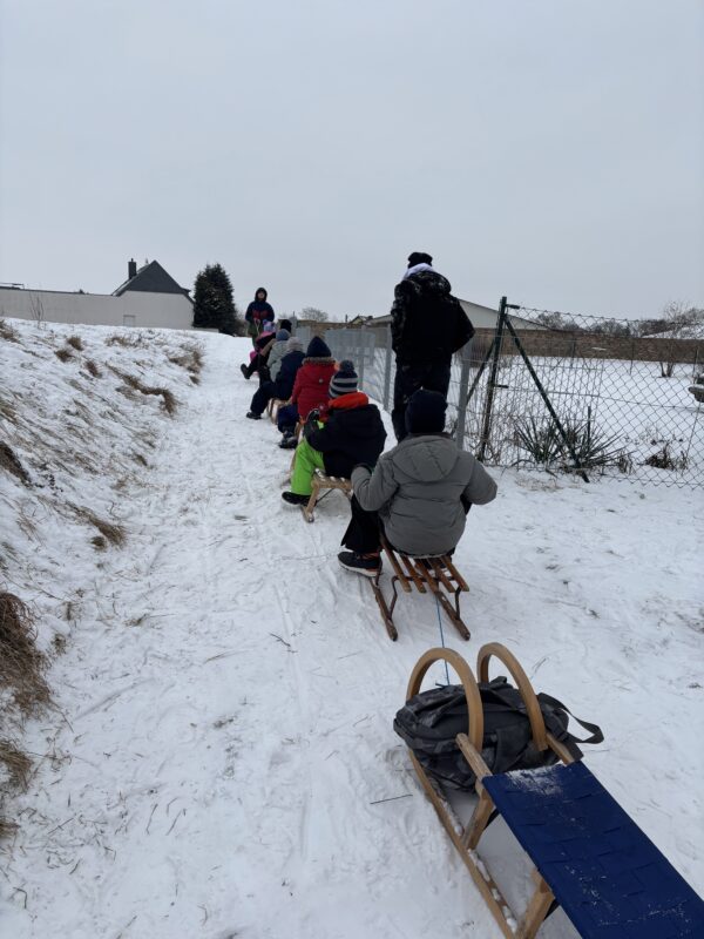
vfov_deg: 67.3
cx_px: 352
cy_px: 470
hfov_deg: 53.1
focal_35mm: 26
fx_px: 705
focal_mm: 5.96
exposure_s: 1/2710
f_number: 1.6
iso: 50
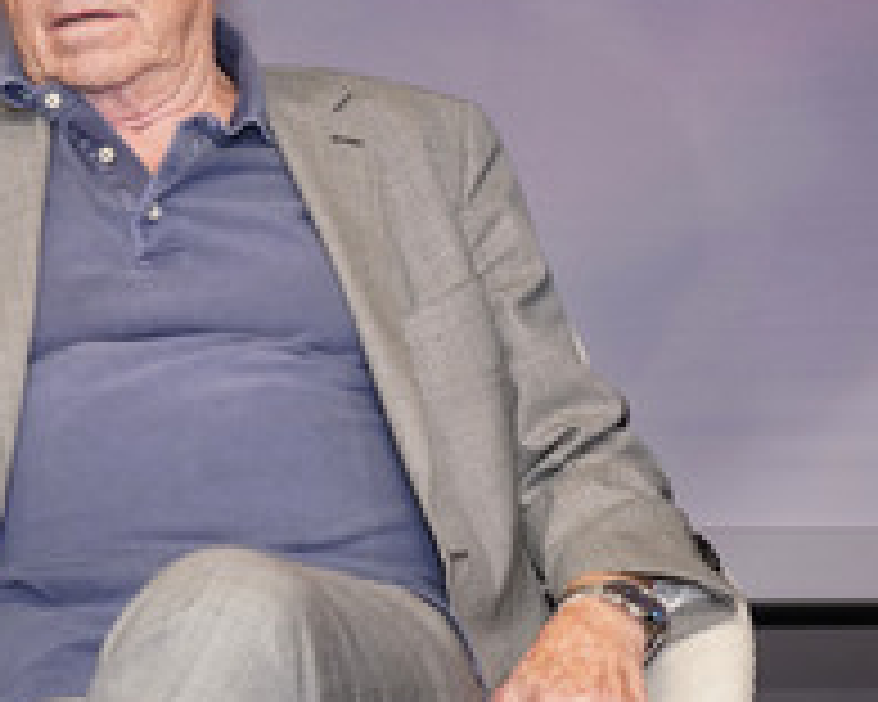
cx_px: 128
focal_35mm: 78
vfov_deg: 19.7
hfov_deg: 23.9
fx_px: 2027
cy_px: 320
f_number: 5
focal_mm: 36
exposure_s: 1/160
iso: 2000
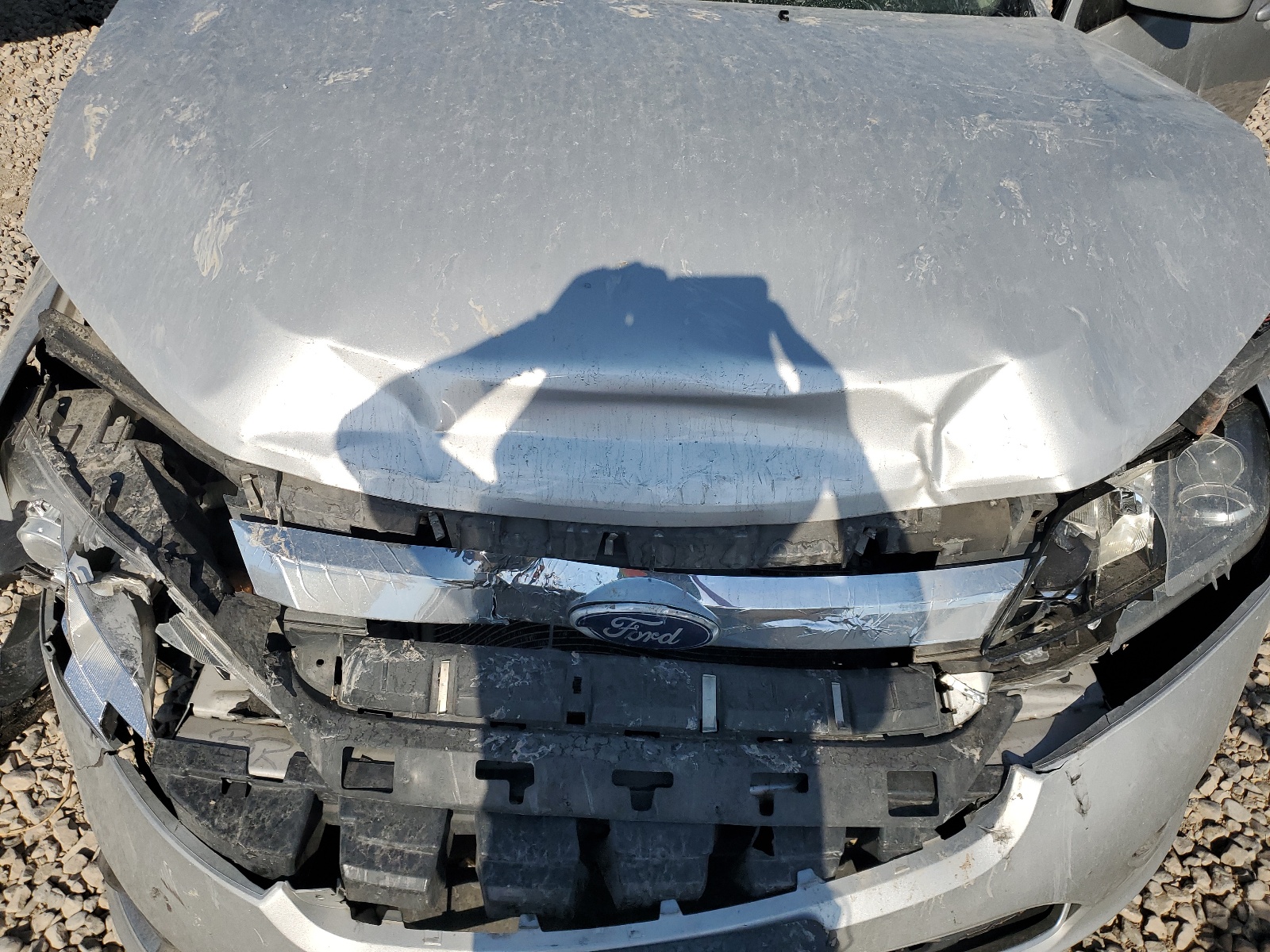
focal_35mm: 26
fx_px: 954
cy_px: 476
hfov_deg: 67.3
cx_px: 635
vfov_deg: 53.1
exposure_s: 1/5000
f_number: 1.5
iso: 50
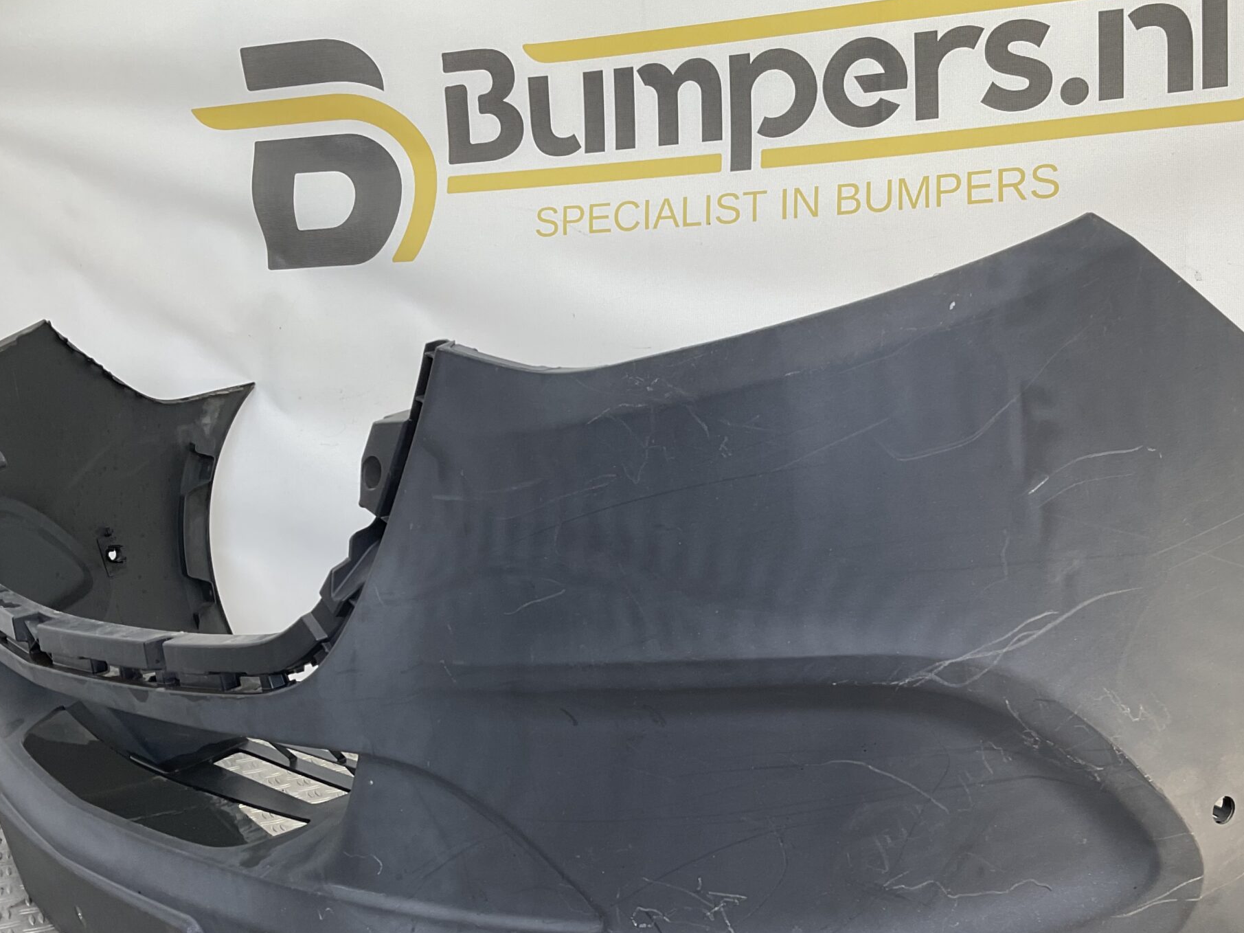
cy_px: 556
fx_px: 1473
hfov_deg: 45.6
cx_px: 731
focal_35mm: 41
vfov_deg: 35.0
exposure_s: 1/117
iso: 16
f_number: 1.8
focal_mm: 3
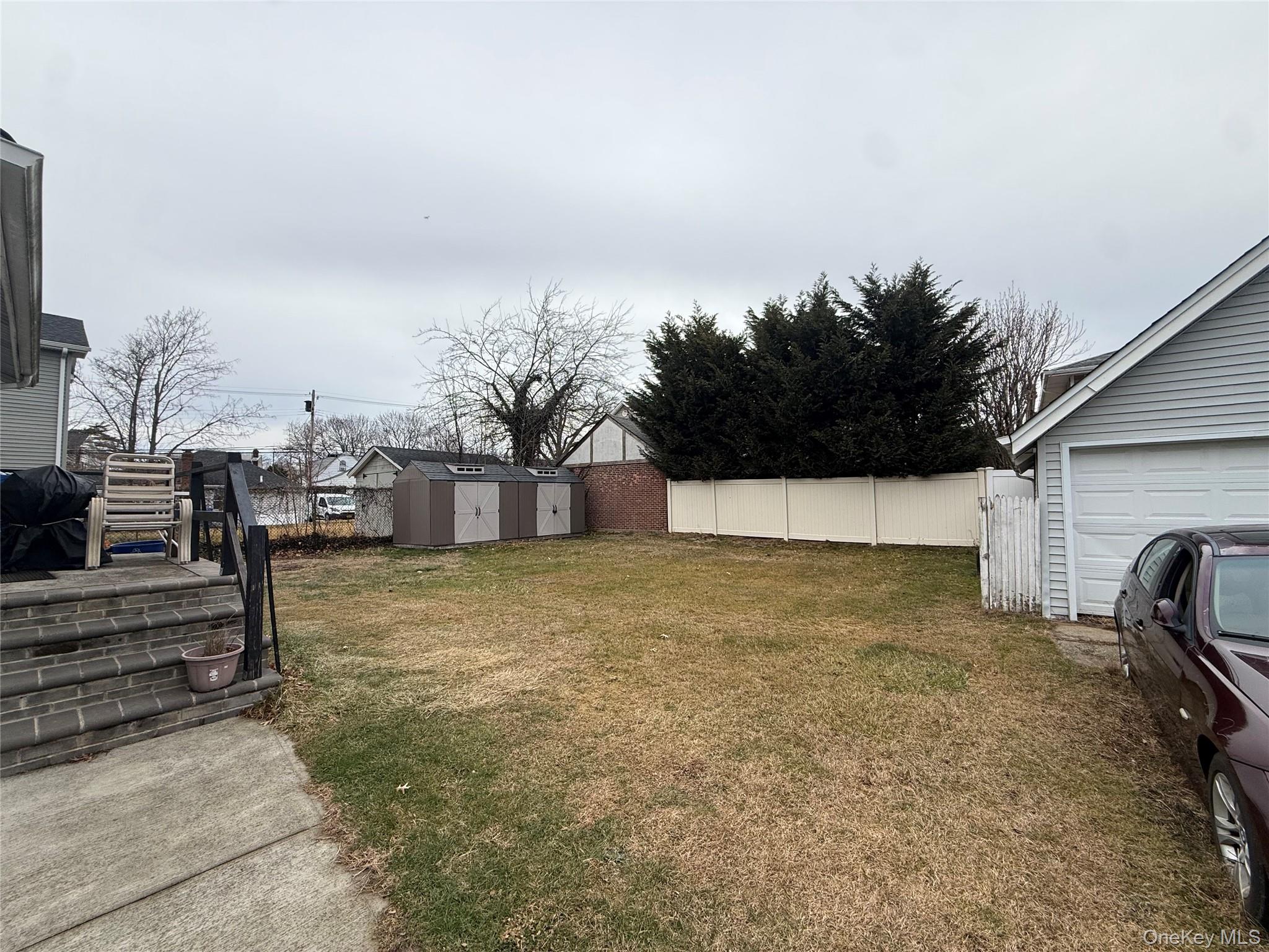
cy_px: 476
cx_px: 634
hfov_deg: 102.1
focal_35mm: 14
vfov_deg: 85.7
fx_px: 513
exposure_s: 1/430
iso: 50
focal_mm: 2.22
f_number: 2.2
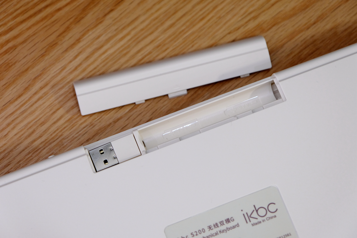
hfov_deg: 20.2
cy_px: 119
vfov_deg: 13.6
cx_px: 178
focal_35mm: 101
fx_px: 1002
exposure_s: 1/45
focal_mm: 67.5
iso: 800
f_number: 4
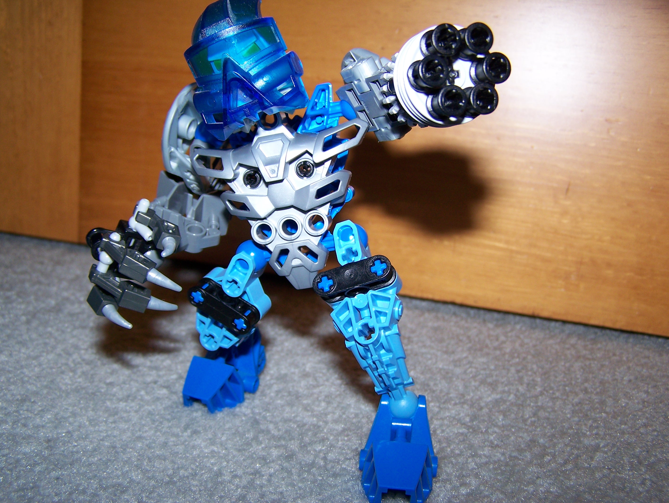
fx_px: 735
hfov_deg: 48.9
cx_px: 334
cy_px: 252
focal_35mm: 38
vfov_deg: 37.8
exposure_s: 1/60
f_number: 2.8
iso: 80
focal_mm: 6.3
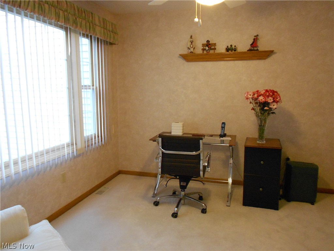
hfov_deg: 67.3
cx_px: 167
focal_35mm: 26
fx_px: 251
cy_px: 126
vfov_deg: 53.1
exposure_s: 1/30
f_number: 3.2
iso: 400
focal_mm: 4.6
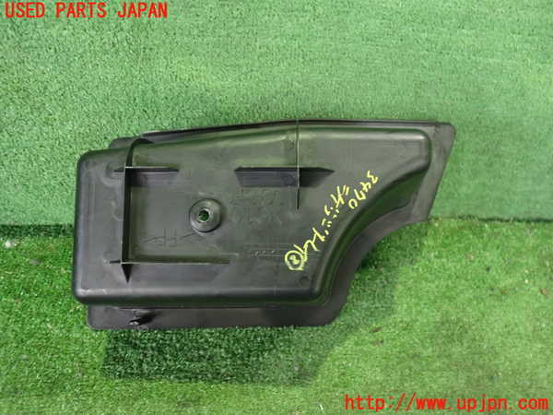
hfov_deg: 60.0
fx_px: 479
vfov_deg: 46.8
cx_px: 276
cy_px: 208
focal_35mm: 30
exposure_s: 1/30
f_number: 2.3
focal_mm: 5.4
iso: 800
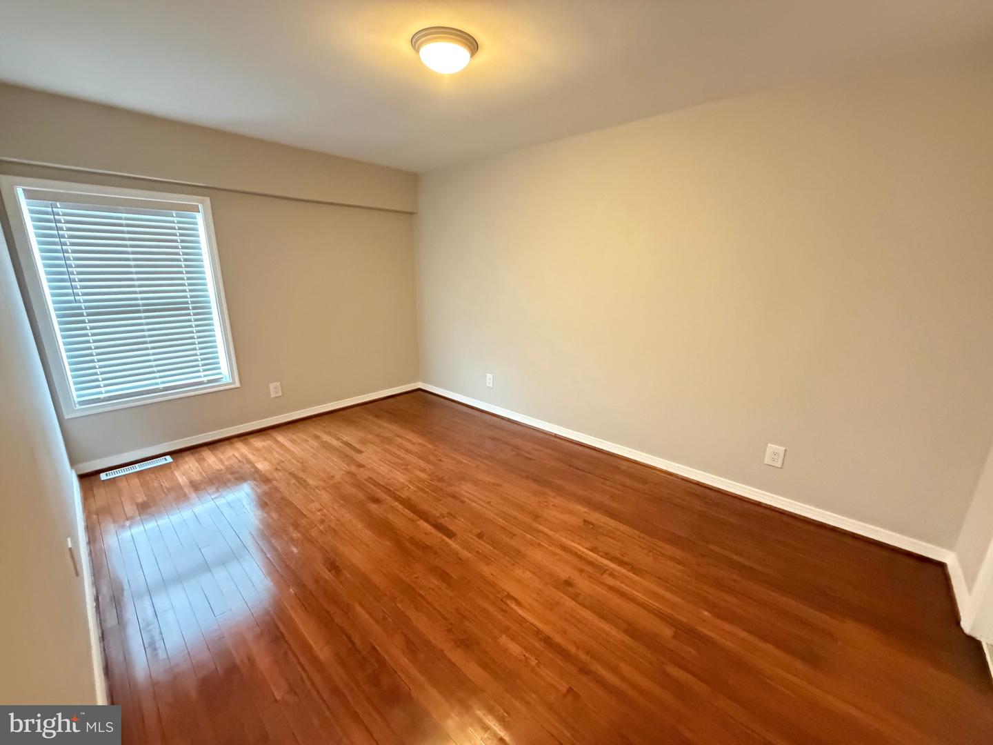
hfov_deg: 102.1
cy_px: 372
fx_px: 402
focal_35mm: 14
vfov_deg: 85.7
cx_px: 496
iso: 1600
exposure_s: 1/30
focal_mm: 2.22
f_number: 2.2
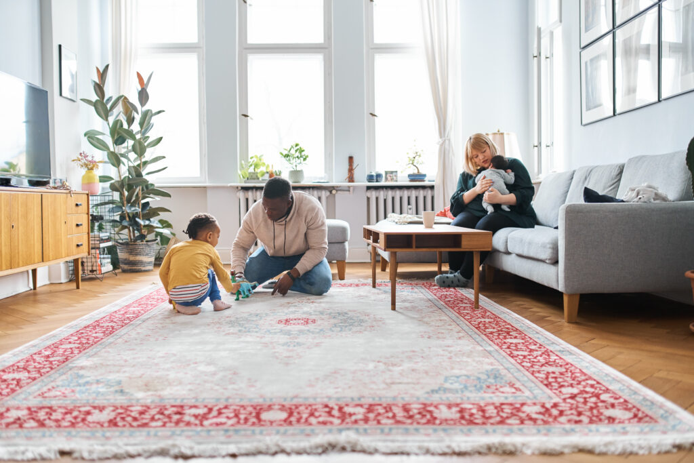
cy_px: 232
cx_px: 347
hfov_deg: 54.4
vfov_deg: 37.9
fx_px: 675
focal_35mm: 35
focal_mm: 35
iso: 800
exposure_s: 1/200
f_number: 2
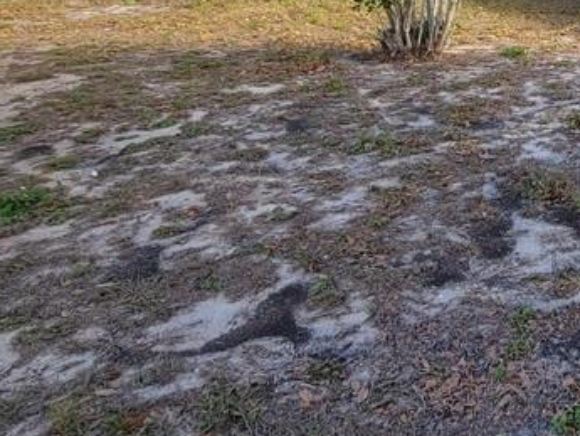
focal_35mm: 38
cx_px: 671
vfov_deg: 35.4
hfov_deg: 38.4
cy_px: 37
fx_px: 637
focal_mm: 2.2
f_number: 2.2
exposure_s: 1/438
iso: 50
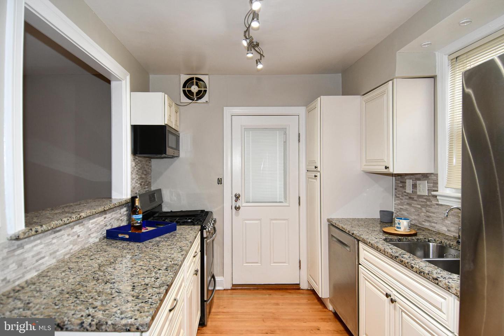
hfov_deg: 90.0
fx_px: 252
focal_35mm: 18
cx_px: 252
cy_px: 168
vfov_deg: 67.4
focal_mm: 12
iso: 360
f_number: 4
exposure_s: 1/60
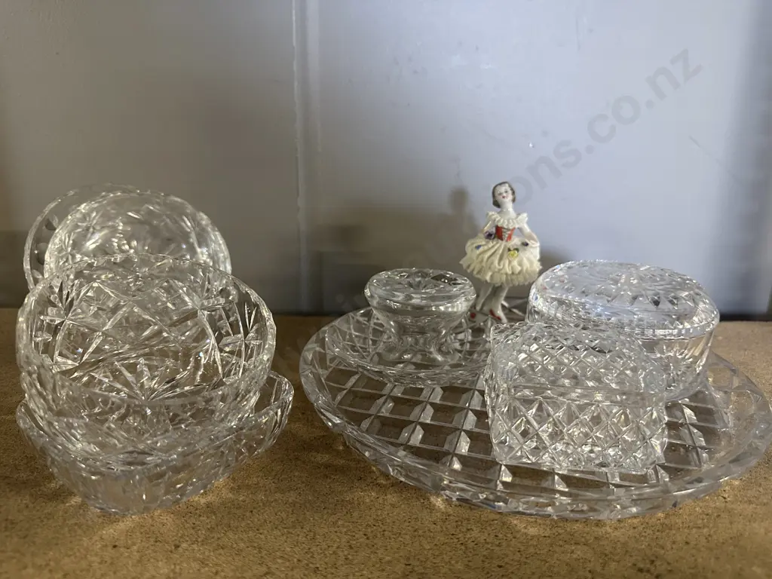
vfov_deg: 56.8
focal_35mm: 24
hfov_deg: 71.6
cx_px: 386
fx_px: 535
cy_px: 290
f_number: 1.78
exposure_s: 1/50
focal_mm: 6.86
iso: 400
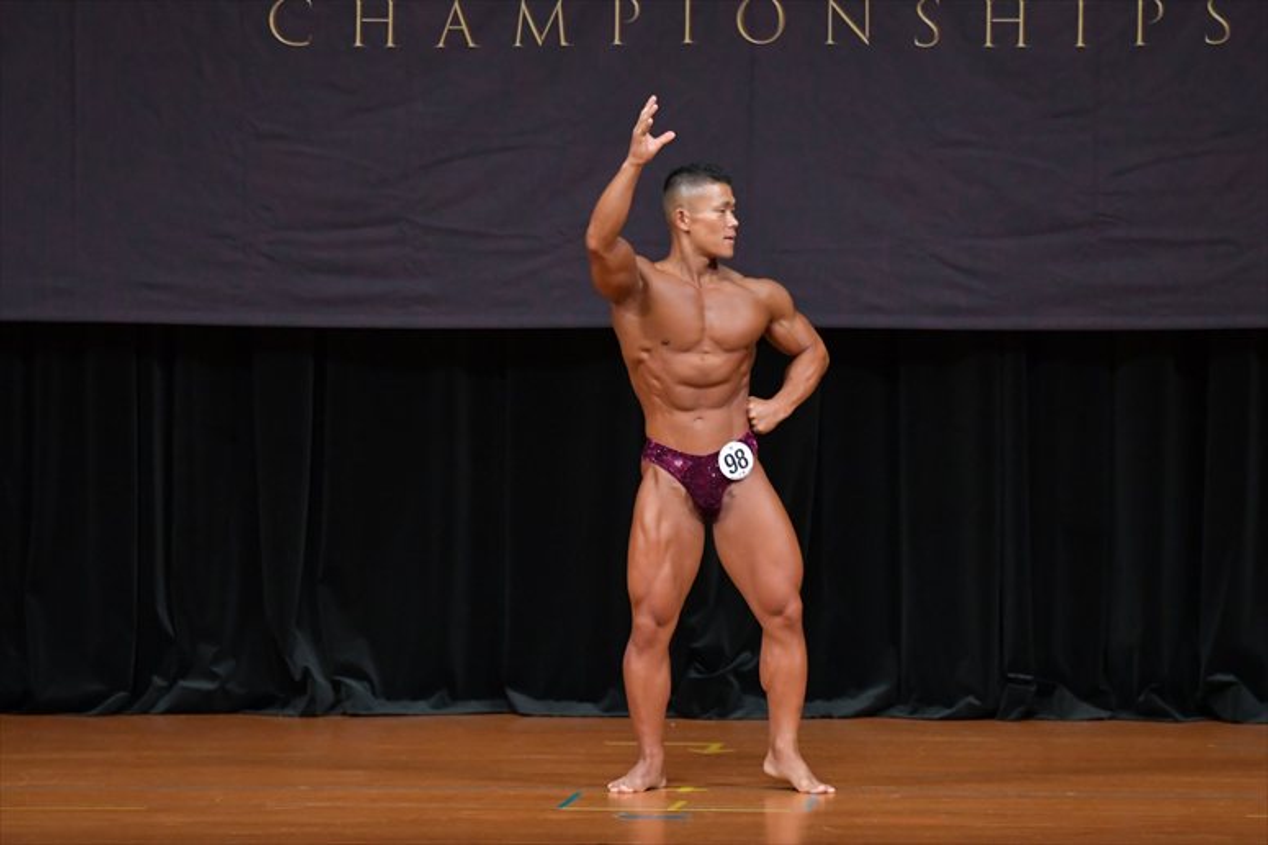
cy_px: 422
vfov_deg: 5.1
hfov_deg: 7.6
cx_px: 634
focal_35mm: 270
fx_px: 9505
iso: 4000
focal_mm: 180
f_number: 5.6
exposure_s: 1/400
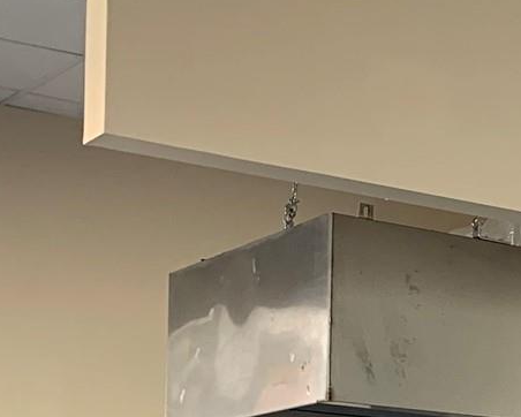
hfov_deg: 14.2
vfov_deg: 12.9
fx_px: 1774
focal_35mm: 115
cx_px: 1026
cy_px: 566
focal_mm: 4.25
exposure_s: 1/121
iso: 80
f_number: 1.8
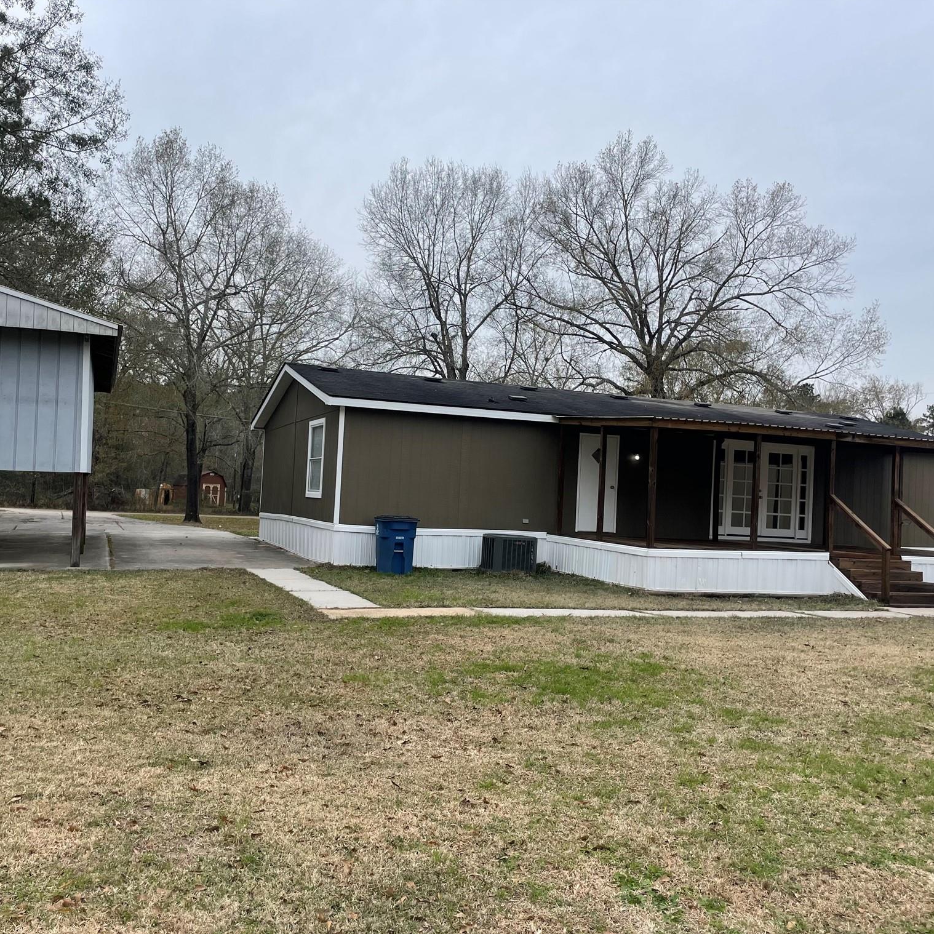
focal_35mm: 31
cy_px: 469
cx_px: 452
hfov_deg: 52.5
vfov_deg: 52.5
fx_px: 946
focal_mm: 4.2
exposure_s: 1/1949
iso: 32
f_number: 1.6
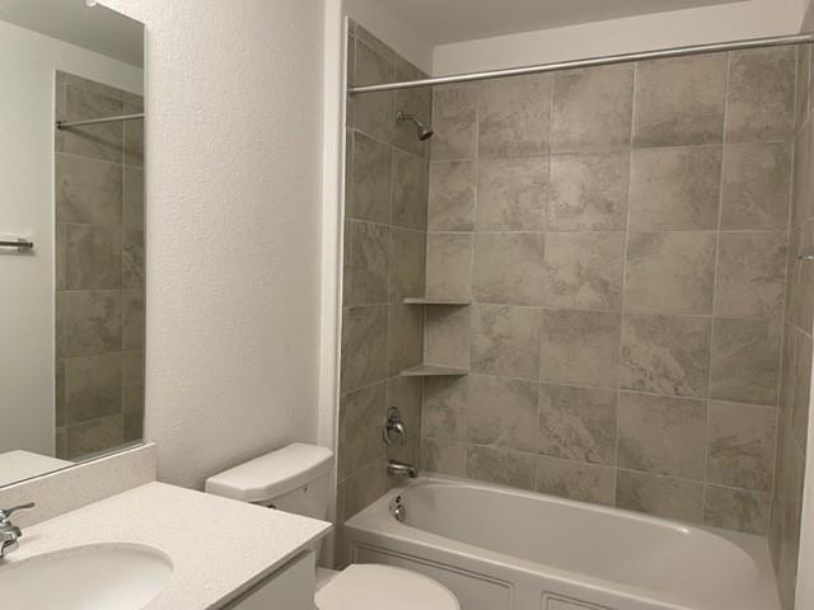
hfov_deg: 67.3
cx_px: 407
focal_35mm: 26
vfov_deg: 53.1
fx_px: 611
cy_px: 305
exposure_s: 1/60
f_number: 1.6
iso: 100
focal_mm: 4.2
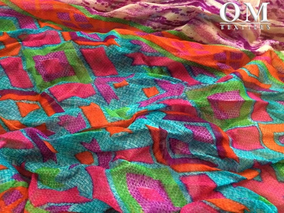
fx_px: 238
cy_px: 106
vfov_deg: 48.2
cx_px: 142
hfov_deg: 61.7
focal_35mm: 29
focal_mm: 4.15
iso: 320
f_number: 2.2
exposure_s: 1/25
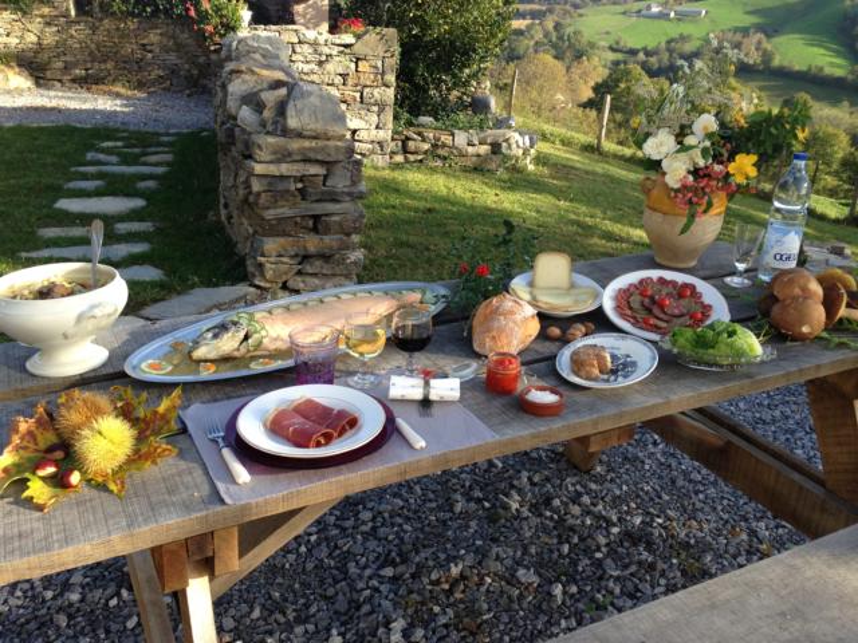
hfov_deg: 55.4
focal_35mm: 33
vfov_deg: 42.9
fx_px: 818
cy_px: 322
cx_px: 429
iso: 50
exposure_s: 1/294
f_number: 2.4
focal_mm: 4.12
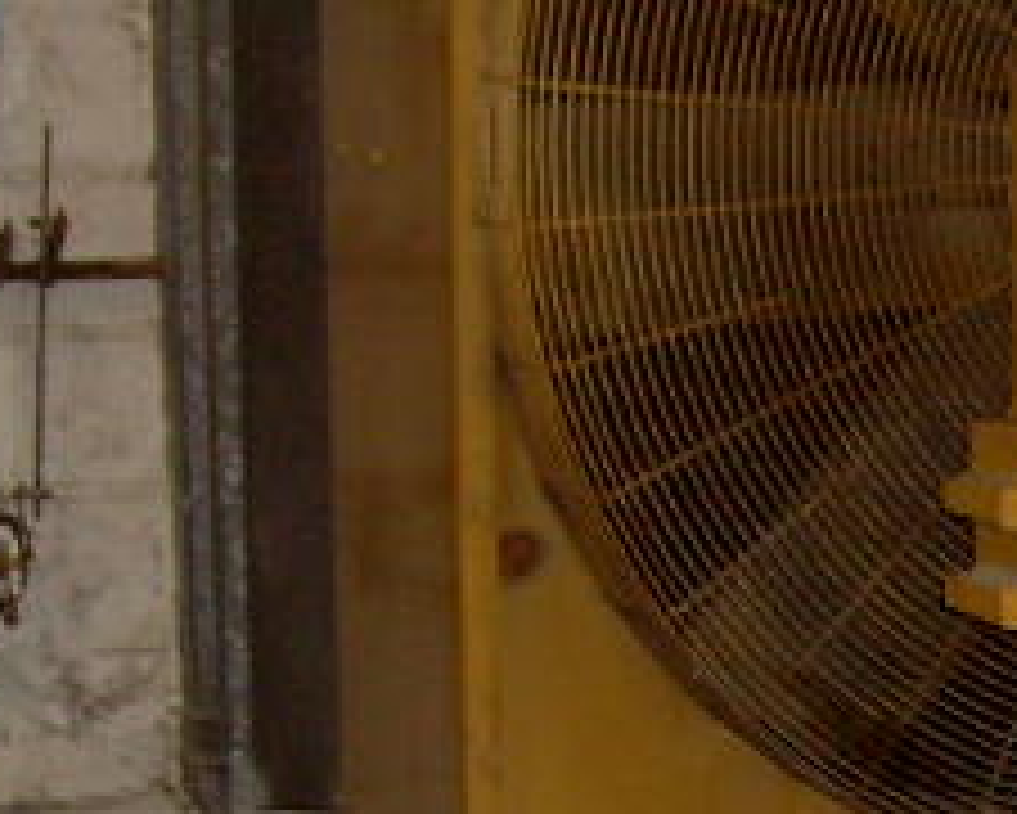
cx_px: 1462
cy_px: 607
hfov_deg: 14.8
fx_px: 3674
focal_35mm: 122
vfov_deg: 12.6
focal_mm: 5.8
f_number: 2.8
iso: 100
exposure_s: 1/45
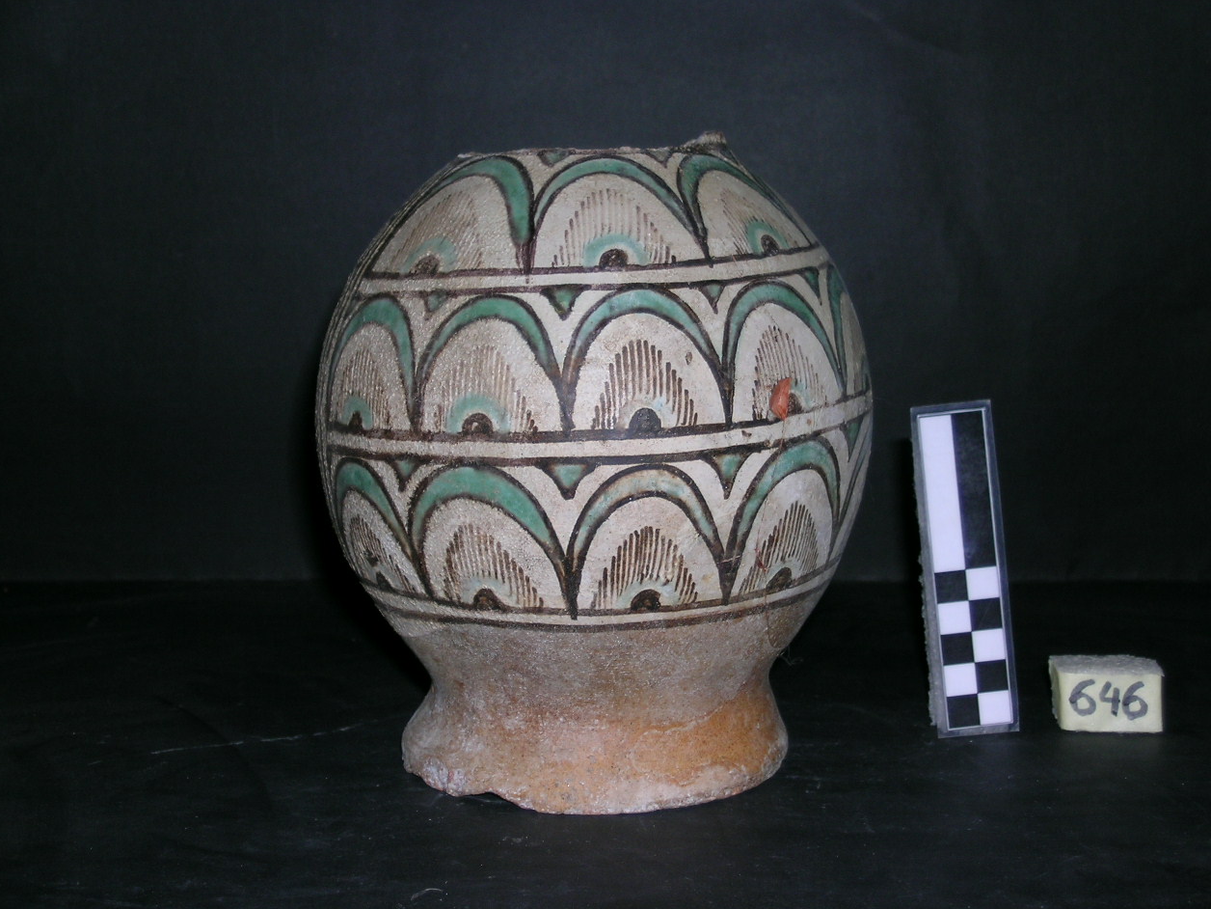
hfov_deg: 35.5
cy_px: 454
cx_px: 609
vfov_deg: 27.0
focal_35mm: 54
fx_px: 1889
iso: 50
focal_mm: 11.1
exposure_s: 1/60.1
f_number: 3.5
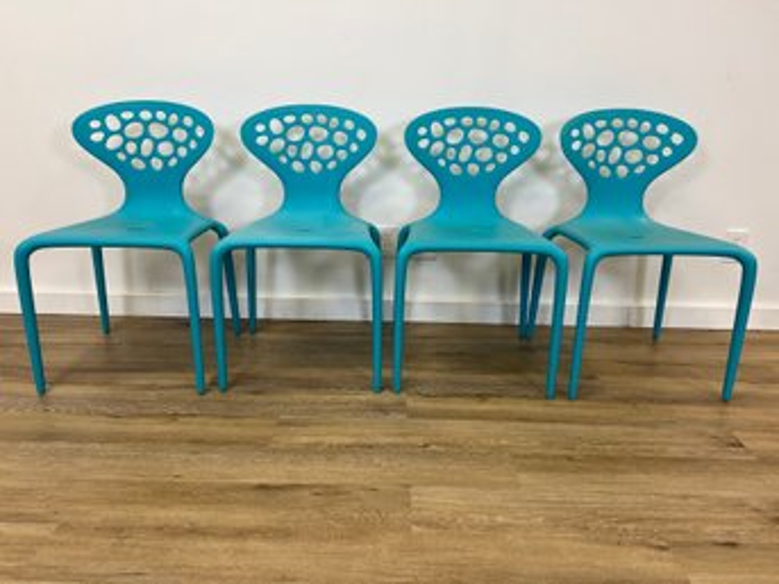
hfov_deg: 67.3
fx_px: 585
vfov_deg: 53.0
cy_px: 292
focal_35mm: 26
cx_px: 390
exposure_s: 1/120
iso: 100
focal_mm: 5.7
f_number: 1.5
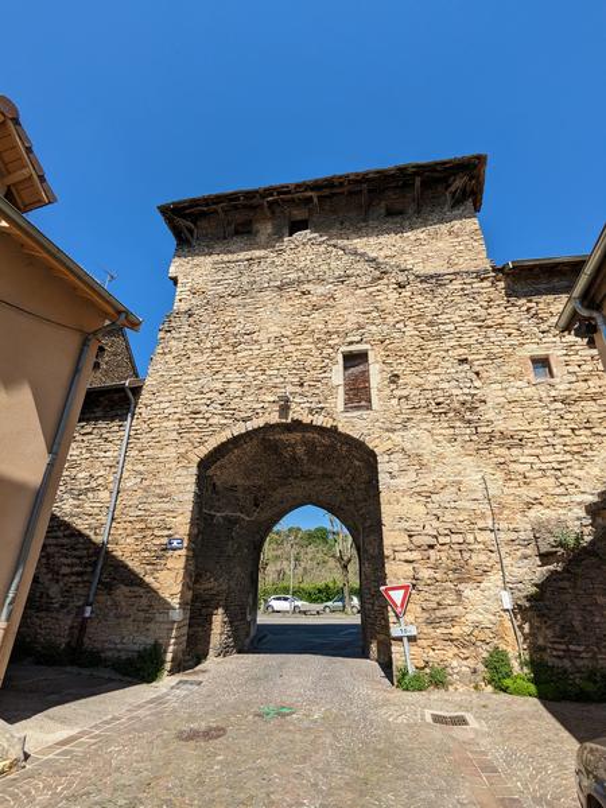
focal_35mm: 16
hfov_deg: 78.1
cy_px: 404
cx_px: 303
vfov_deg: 94.5
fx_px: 373
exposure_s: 1/1274
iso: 45
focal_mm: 2.35
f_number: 2.2
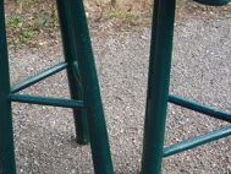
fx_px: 507
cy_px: 88
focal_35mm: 76
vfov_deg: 19.4
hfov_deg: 25.6
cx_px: 106
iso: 100
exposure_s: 1/100
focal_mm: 5.2
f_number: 4
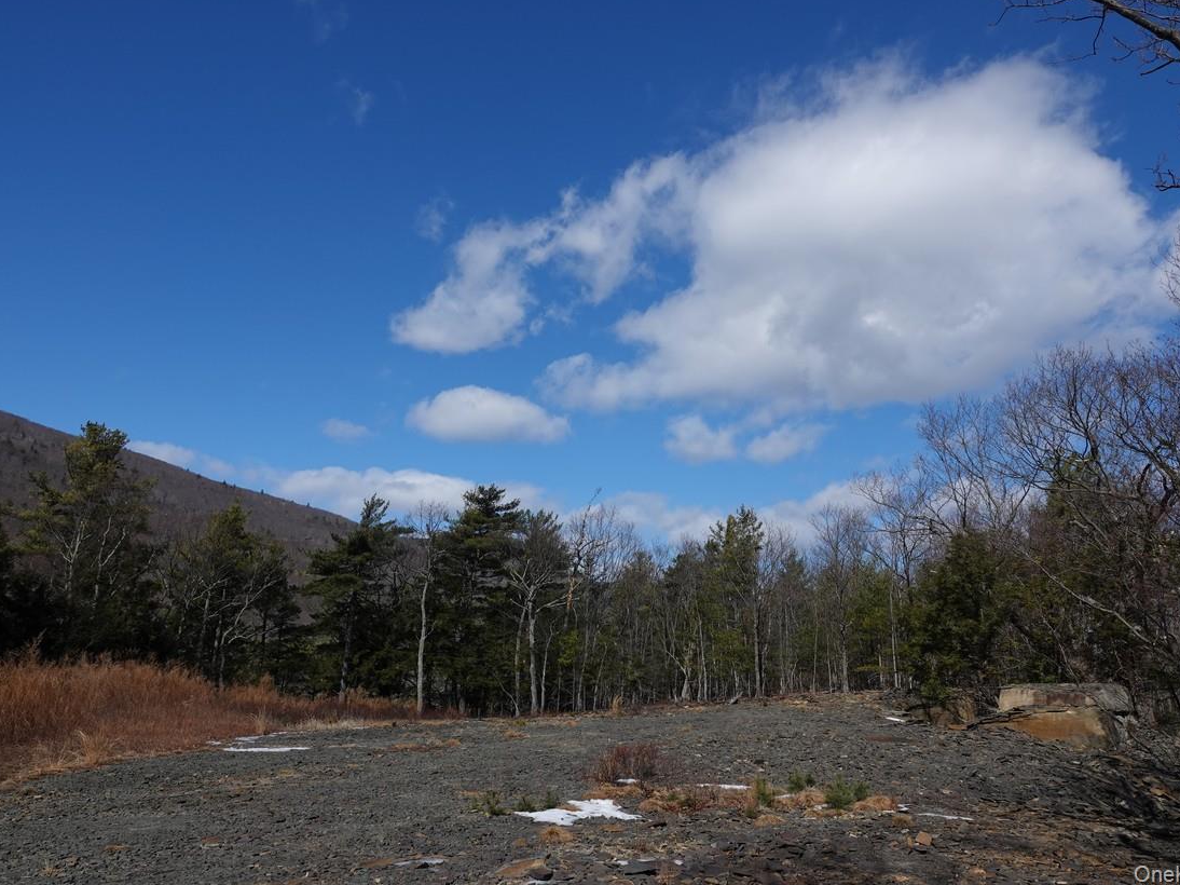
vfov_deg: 51.3
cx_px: 581
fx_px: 920
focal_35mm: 27
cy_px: 430
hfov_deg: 65.3
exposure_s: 1/1000
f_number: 5
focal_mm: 8.8
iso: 100
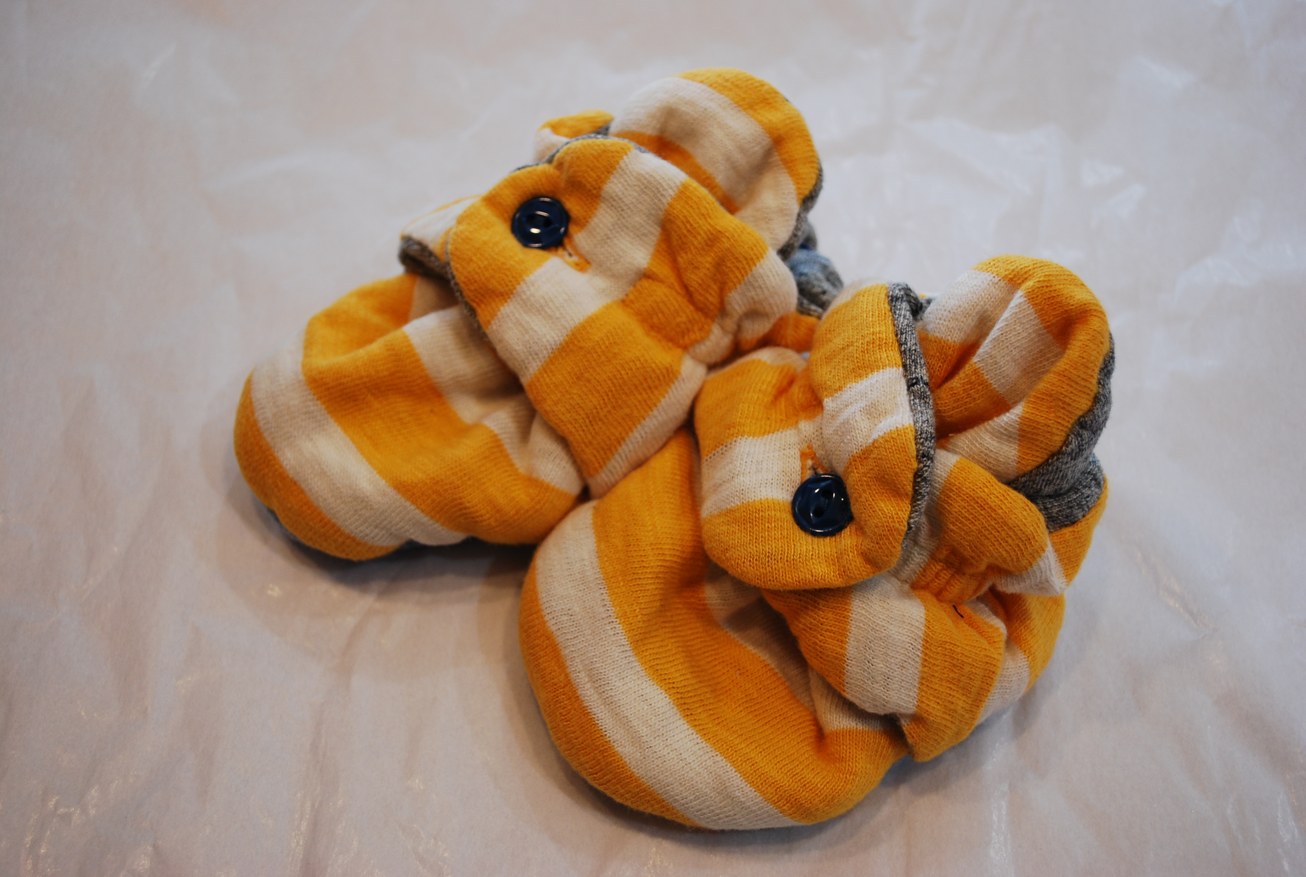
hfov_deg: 46.3
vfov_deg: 32.0
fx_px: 1527
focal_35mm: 42
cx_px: 653
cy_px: 438
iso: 280
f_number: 4.5
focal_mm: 28
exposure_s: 1/30
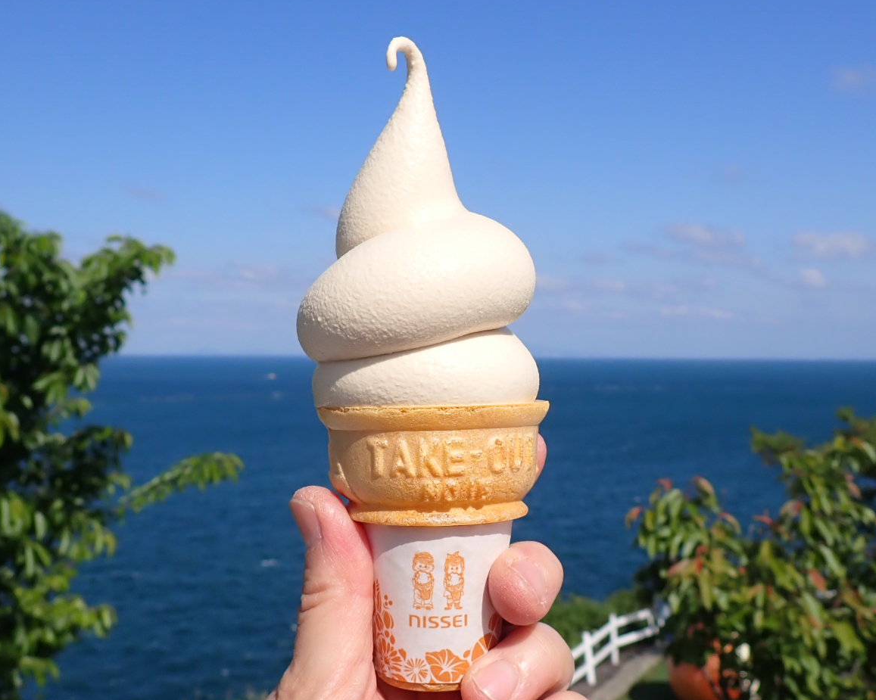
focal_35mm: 27
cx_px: 446
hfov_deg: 64.1
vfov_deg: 53.2
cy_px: 344
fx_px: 700
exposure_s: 1/320
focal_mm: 4.5
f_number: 8
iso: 100
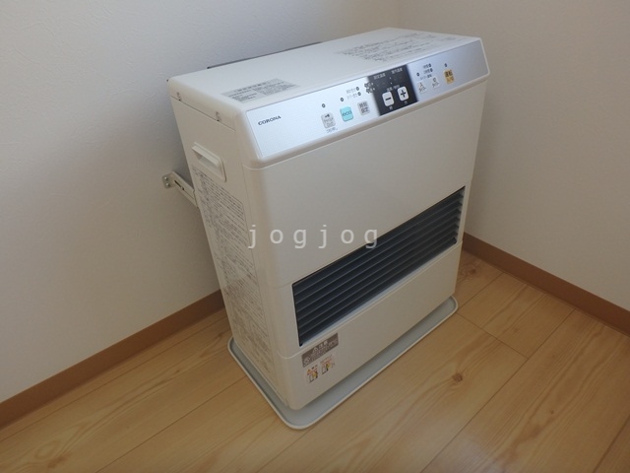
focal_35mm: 23
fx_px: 419
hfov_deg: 73.9
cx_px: 315
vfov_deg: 58.9
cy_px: 236
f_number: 3.8
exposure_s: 1/60
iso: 125
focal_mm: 4
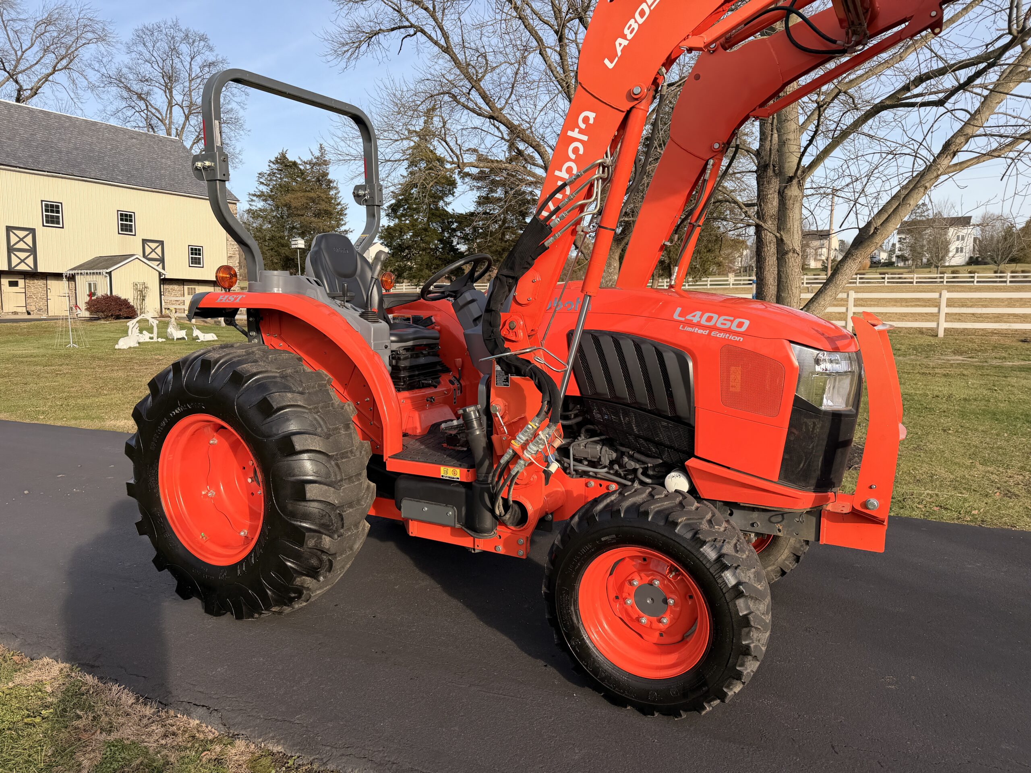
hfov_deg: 71.6
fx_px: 715
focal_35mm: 24
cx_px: 516
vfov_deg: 56.8
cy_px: 386
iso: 80
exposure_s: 1/1653
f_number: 1.78
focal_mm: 6.76
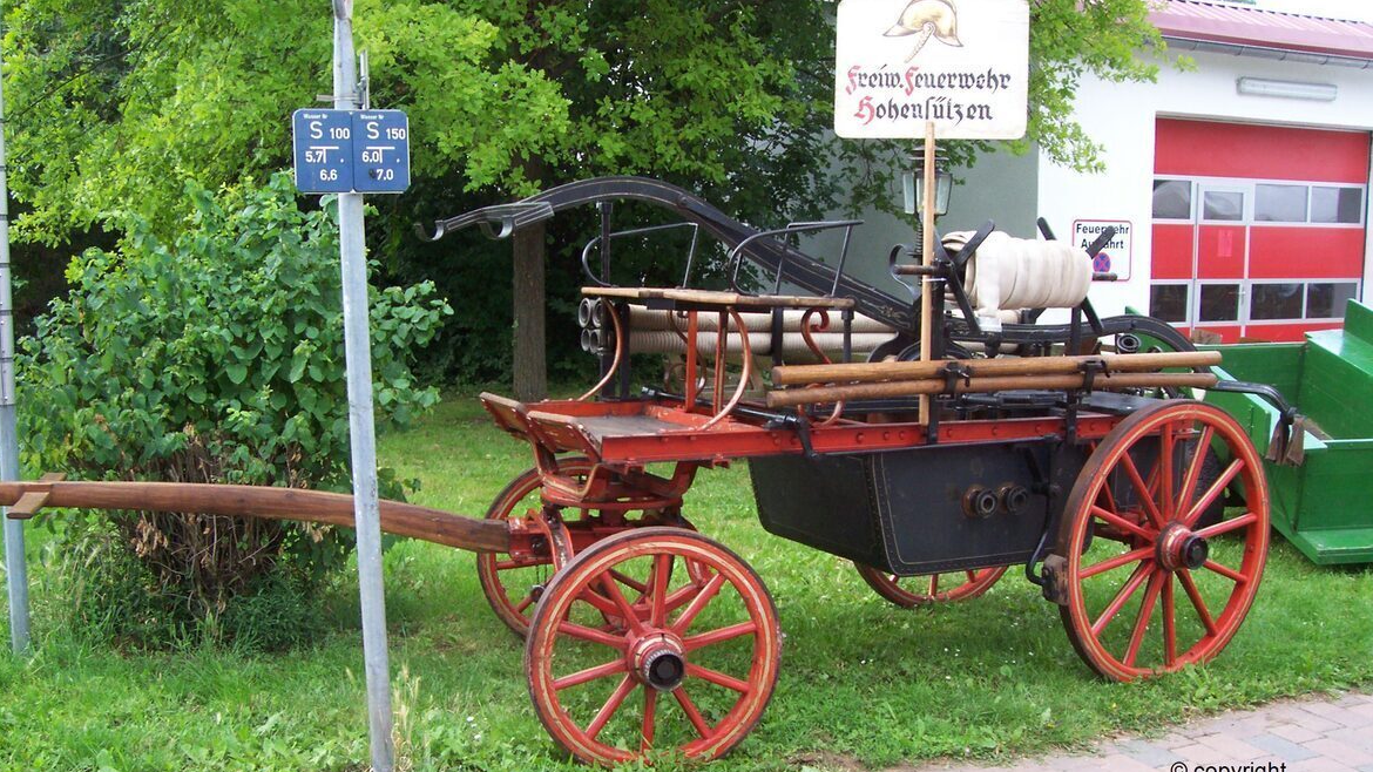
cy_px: 452
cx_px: 697
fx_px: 1383
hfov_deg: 52.8
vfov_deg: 31.1
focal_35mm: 38
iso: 80
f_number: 2.7
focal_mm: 5.6
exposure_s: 1/244
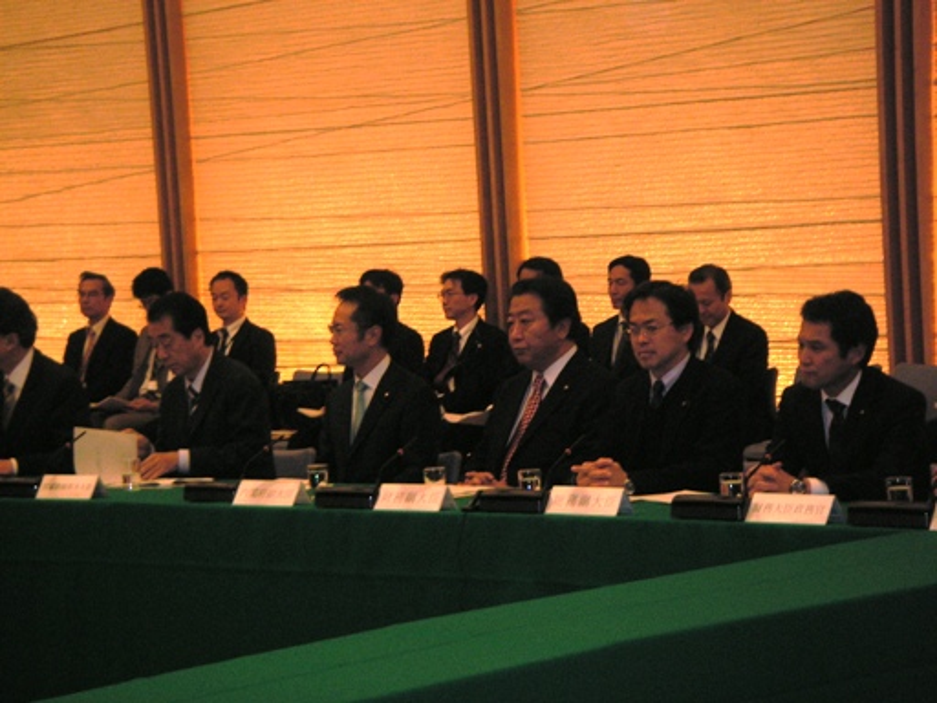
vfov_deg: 13.0
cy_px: 352
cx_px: 468
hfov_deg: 17.3
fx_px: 3086
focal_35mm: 114
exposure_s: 1/114
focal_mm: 18.9
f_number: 4
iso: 160
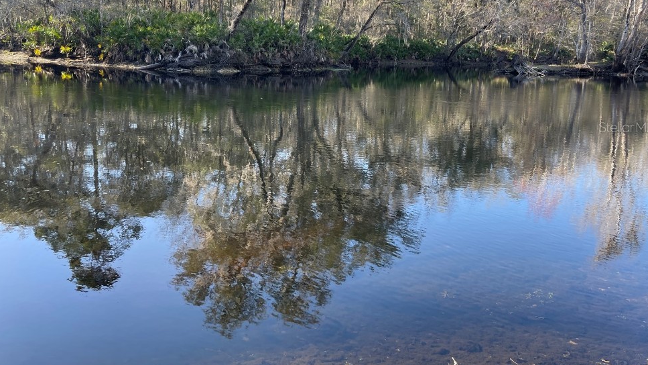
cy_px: 127
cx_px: 319
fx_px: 515
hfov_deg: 64.3
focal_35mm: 30
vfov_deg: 38.6
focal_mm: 4.2
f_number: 1.6
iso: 32
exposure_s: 1/226
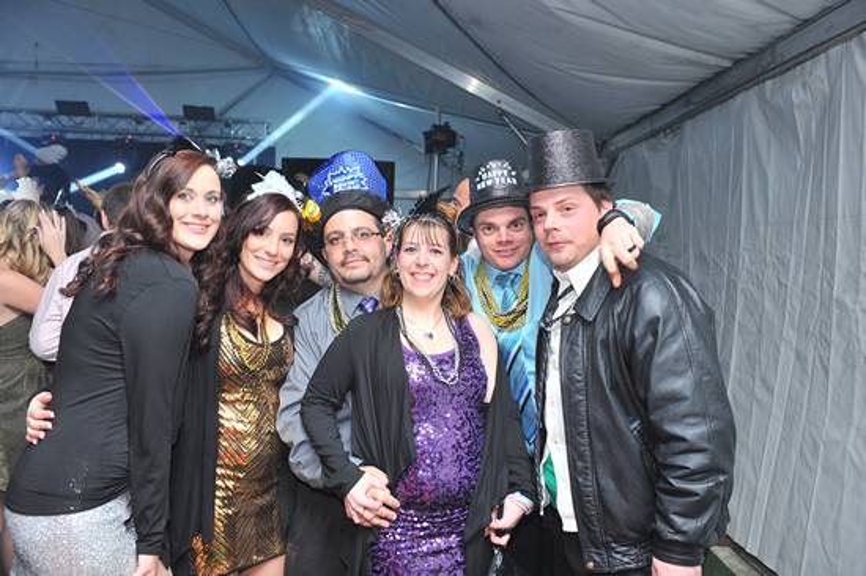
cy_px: 288
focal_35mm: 35
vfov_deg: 37.8
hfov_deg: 54.5
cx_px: 433
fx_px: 841
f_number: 5
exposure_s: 1/100
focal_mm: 35
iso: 1250
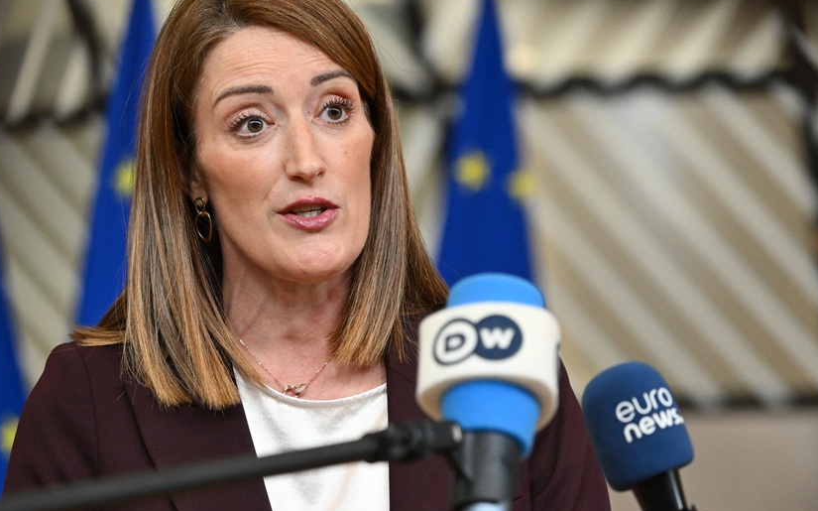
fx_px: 3254
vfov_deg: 9.0
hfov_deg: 14.3
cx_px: 501
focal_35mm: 146
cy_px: 412
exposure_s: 1/400
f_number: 2.8
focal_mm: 85
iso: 3200
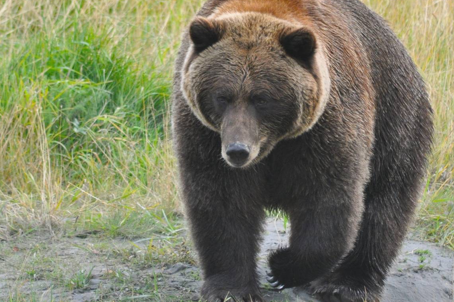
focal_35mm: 567
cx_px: 286
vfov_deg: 2.4
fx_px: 7141
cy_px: 123
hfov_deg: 3.6
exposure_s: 1/1000
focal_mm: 270
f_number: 5.6
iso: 800
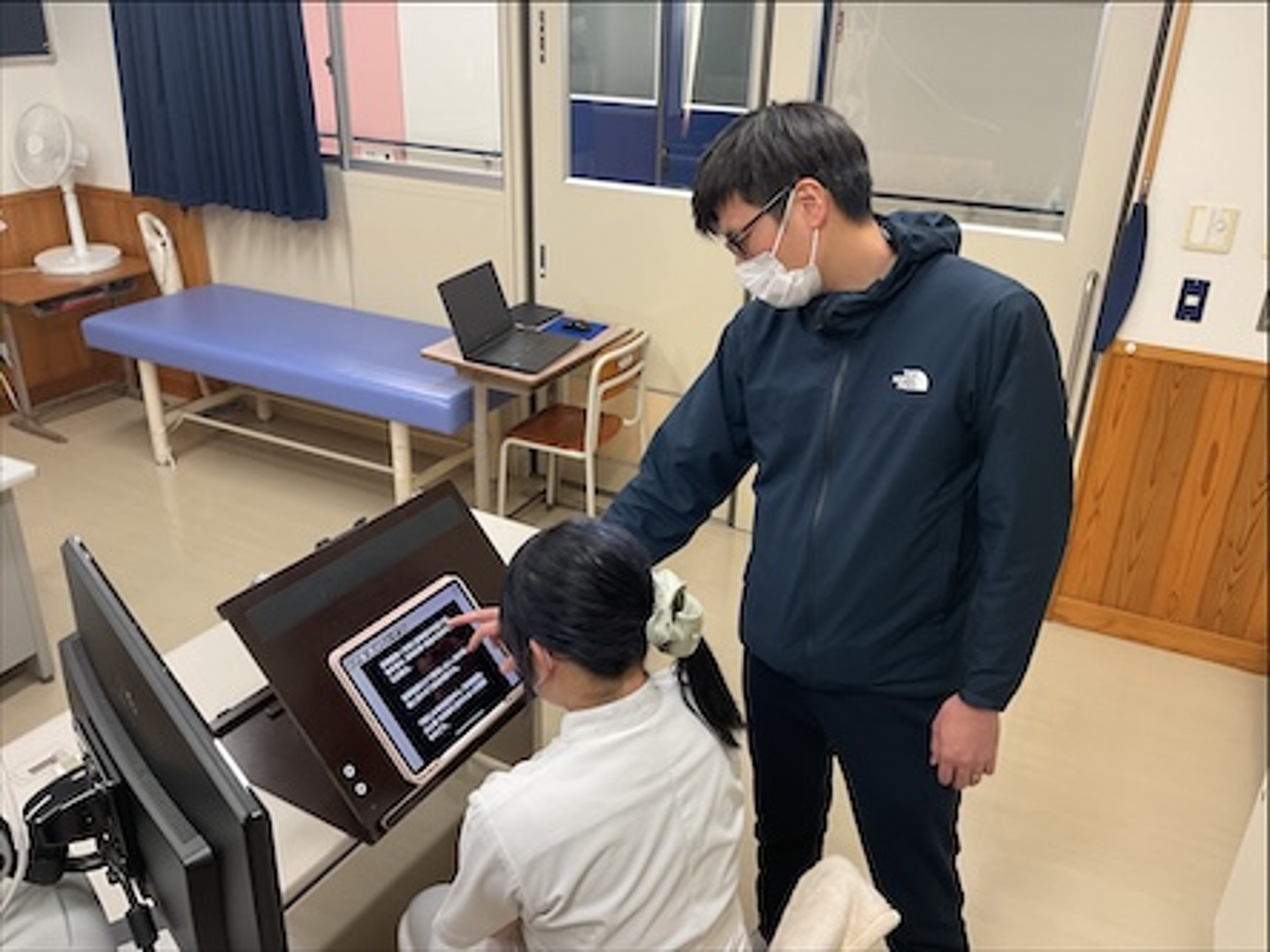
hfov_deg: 61.7
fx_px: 1064
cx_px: 635
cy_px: 476
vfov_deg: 48.2
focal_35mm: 29
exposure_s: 1/60
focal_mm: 3
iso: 64
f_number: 1.8
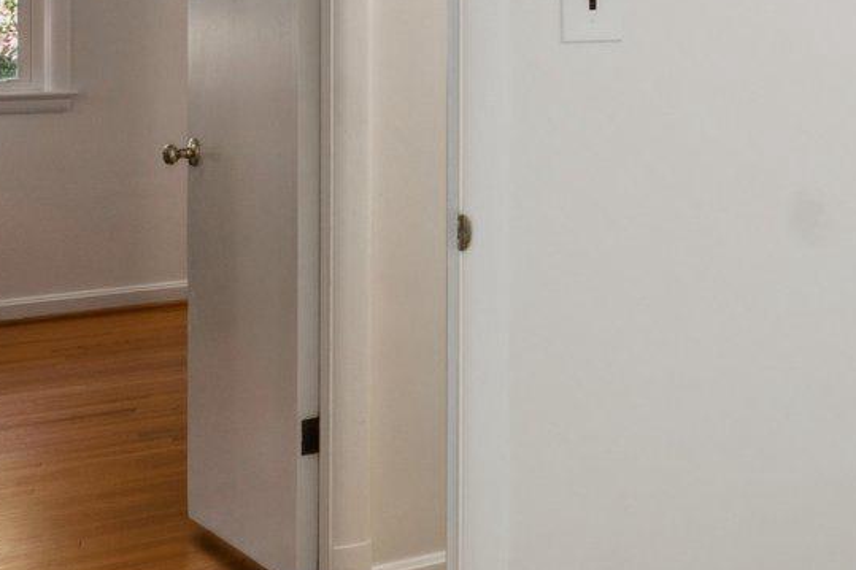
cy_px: -6
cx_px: 1450
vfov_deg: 22.8
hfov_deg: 23.3
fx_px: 1355
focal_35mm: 57
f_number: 9
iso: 250
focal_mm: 10
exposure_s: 1/15
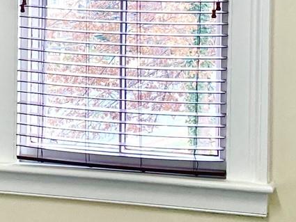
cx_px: 33
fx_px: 1155
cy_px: -6
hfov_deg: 14.5
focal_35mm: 135
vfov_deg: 10.9
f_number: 1.8
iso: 40
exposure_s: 1/120
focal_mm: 3.99
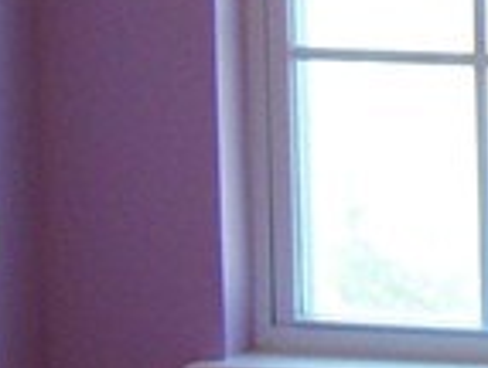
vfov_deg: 5.8
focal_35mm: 257
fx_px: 3632
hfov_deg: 7.2
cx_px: 1188
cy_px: 170
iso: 160
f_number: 2.8
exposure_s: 1/30
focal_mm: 7.5
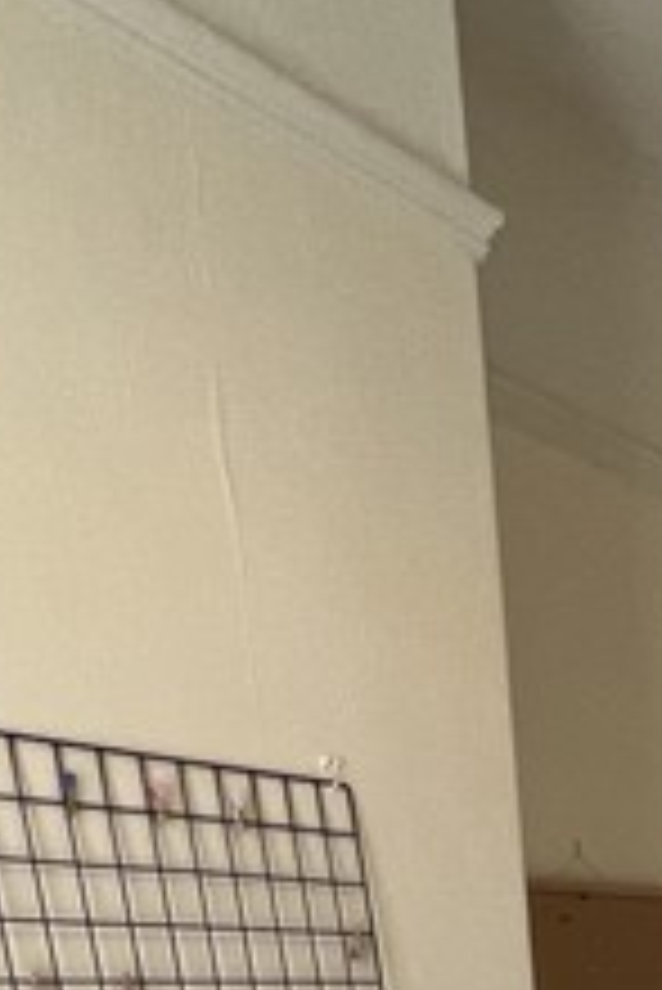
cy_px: 1548
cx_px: 941
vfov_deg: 23.9
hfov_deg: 19.3
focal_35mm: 63
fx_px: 1735
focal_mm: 1.57
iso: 100
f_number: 1.8
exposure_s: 1/100
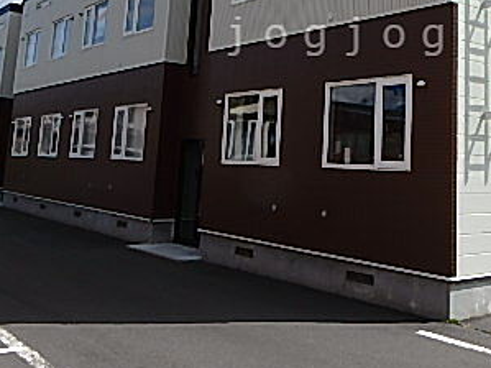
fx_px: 638
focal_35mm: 45
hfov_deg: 41.4
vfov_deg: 30.7
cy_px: 36
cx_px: 340
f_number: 6
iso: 125
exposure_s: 1/800
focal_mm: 3.7
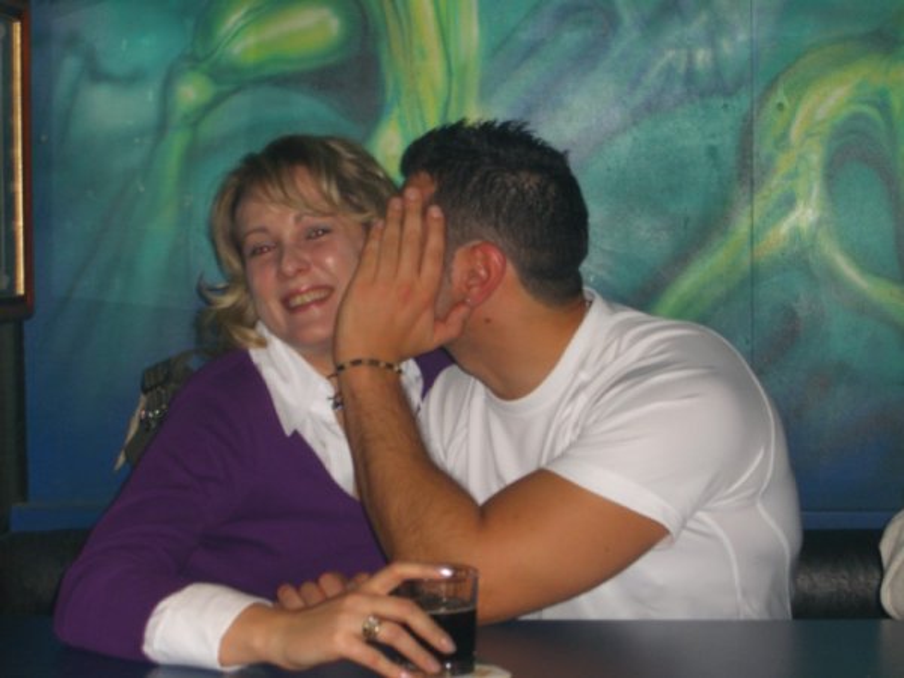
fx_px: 2089
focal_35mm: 80
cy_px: 339
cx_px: 452
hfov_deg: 24.4
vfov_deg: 18.4
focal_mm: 16.6
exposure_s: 1/60
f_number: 4.4
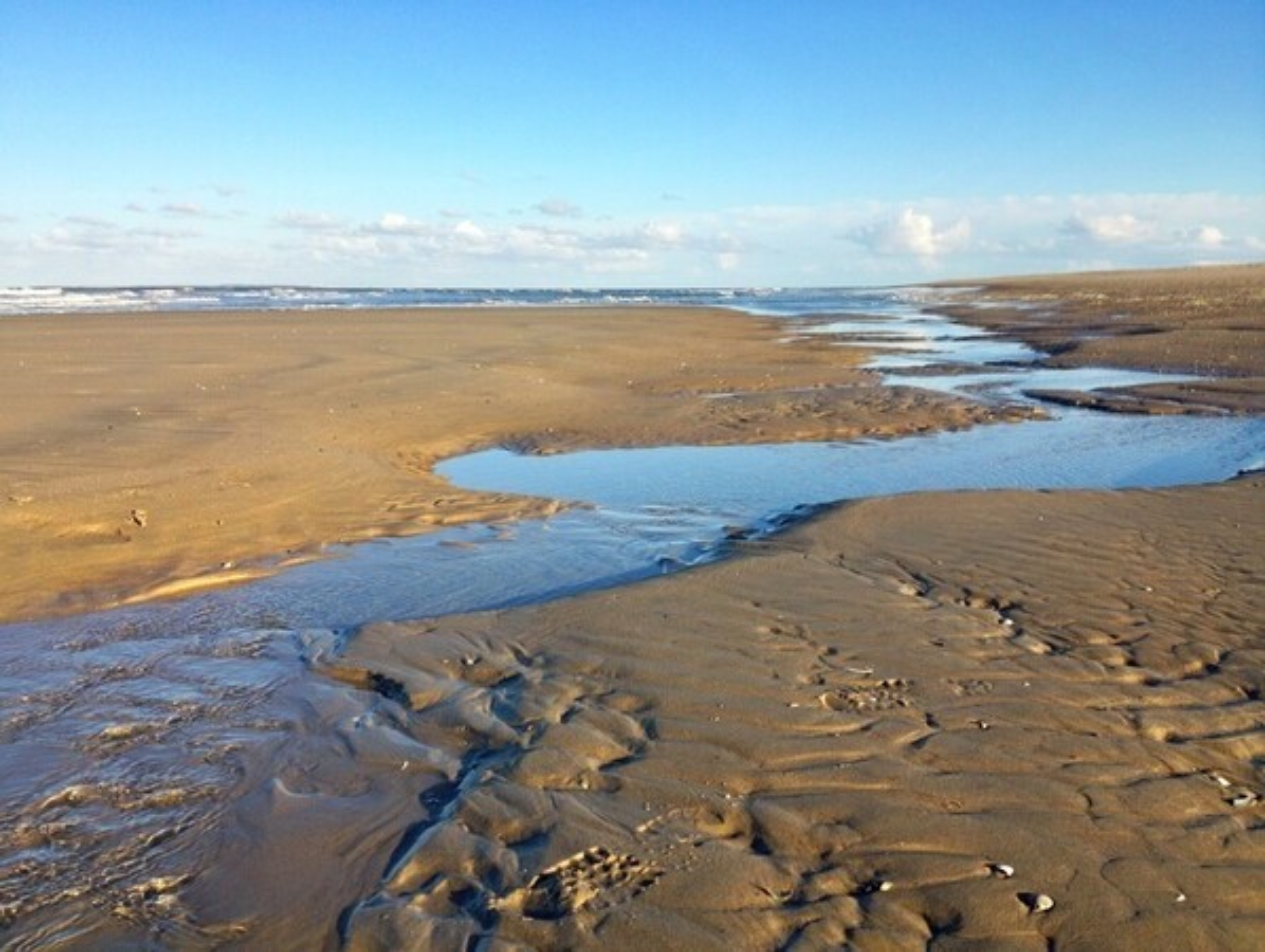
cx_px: 632
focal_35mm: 35
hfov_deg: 52.6
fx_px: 1281
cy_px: 476
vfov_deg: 40.8
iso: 50
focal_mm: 4.28
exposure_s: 1/1623
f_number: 2.4
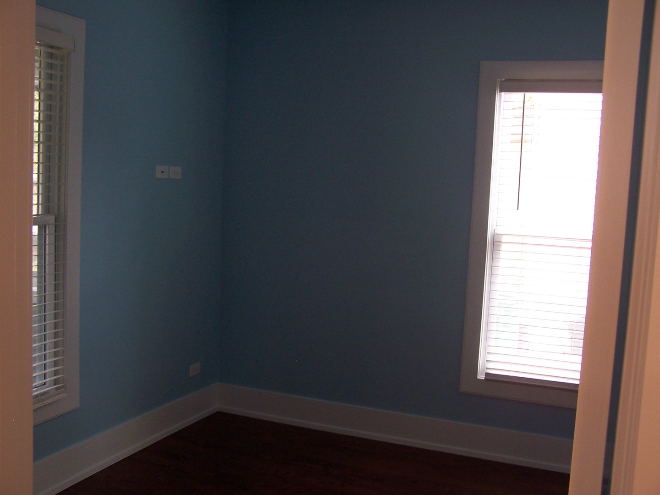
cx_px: 330
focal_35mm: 38
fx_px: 725
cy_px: 248
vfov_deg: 37.7
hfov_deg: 49.0
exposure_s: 1/30
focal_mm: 6.3
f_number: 2.8
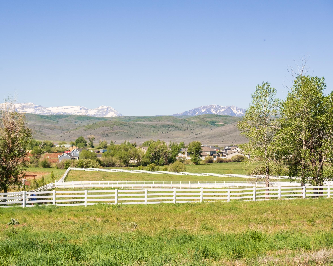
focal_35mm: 88
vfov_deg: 17.5
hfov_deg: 21.7
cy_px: 131
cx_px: 145
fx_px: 867
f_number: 5
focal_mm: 48.4
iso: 200
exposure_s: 1/1250
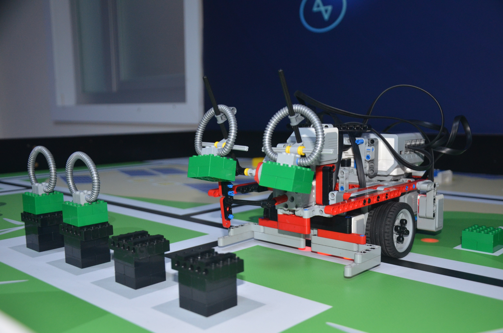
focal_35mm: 39
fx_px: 544
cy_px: 166
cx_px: 252
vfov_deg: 34.1
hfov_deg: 49.6
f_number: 4
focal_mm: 26
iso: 800
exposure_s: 1/60
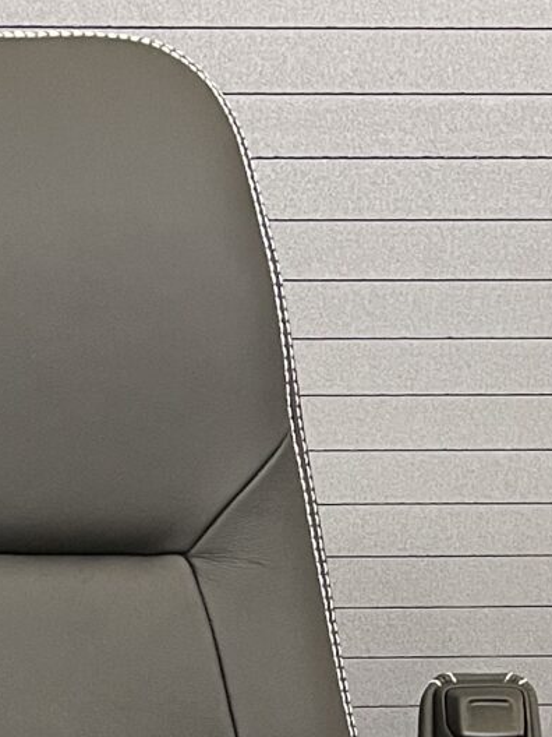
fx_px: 2679
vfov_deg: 13.5
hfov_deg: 11.7
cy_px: 1440
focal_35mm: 126
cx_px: 36
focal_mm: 5.1
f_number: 1.6
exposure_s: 1/50
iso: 320
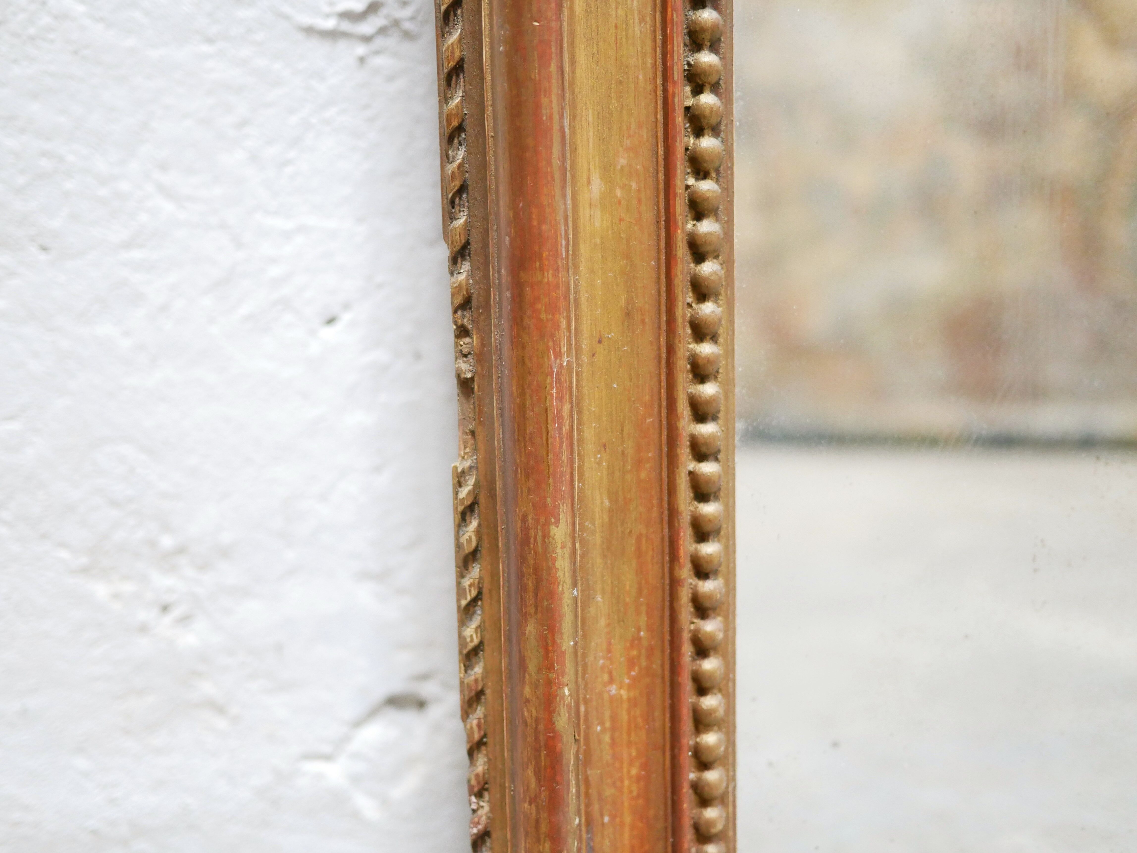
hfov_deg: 46.8
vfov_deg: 36.0
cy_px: 426
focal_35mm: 40
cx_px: 568
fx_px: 1314
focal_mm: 20
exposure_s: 1/60
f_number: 1.7
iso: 1600
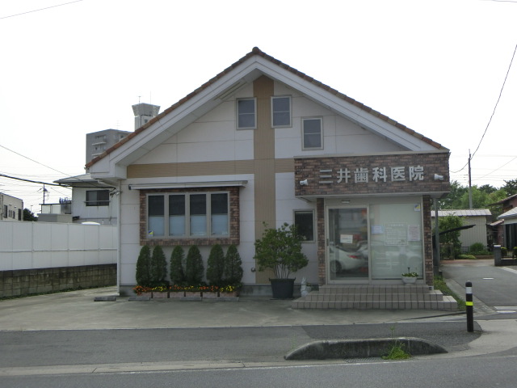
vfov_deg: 32.2
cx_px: 258
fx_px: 672
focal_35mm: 45
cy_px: 194
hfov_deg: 42.1
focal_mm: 8
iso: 100
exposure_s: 1/1000
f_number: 4.4
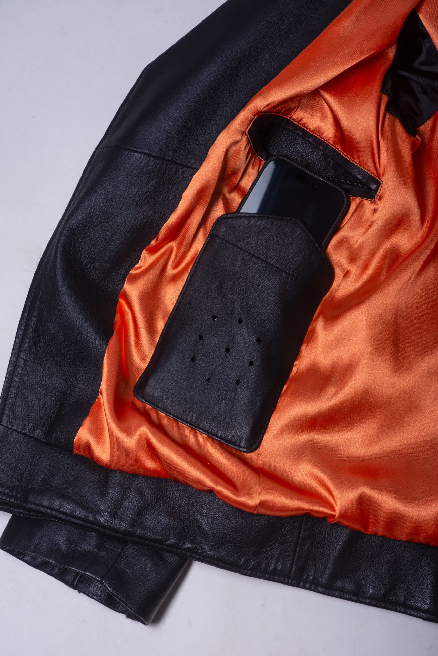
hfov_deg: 16.1
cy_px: 328
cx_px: 219
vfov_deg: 23.9
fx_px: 1550
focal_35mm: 85
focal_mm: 85
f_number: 16
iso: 100
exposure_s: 1/250
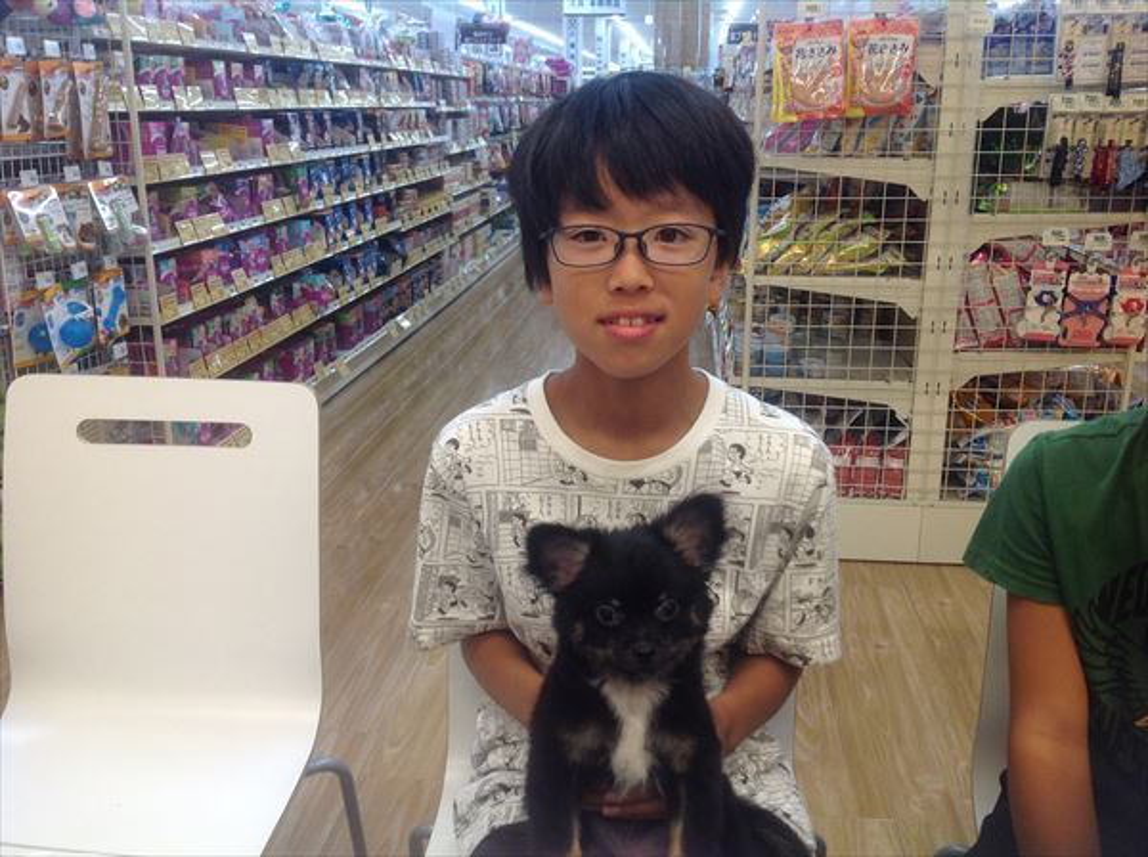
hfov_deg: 52.7
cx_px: 574
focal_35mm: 35
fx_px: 1159
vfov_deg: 40.6
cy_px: 428
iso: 64
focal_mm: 4.28
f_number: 2.4
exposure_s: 1/60
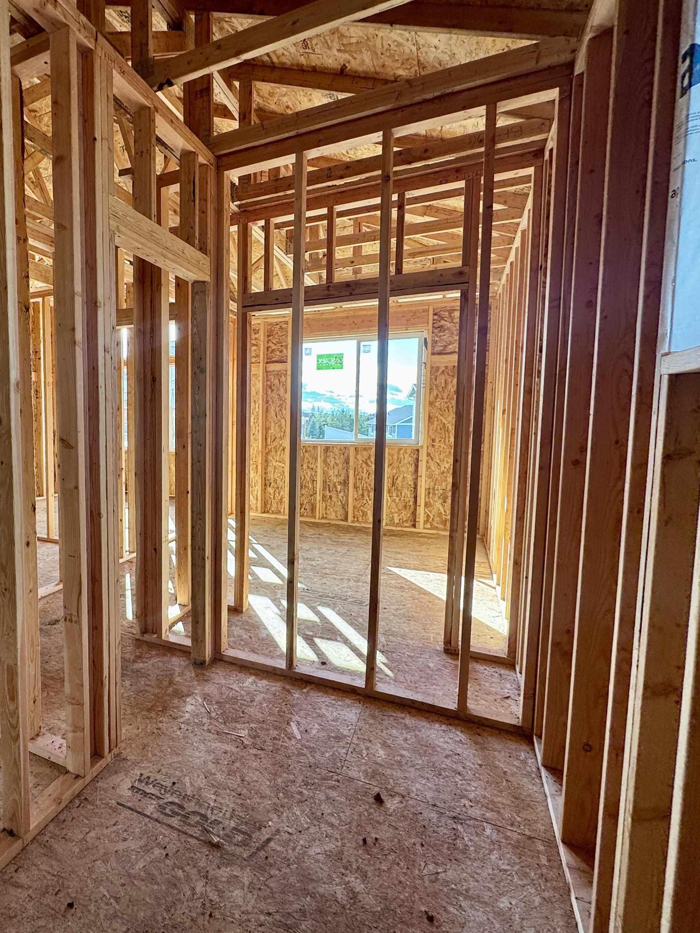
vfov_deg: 84.7
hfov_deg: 64.7
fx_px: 512
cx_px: 179
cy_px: 462
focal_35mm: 19
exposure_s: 1/99
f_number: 2.2
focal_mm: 2.22
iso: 50
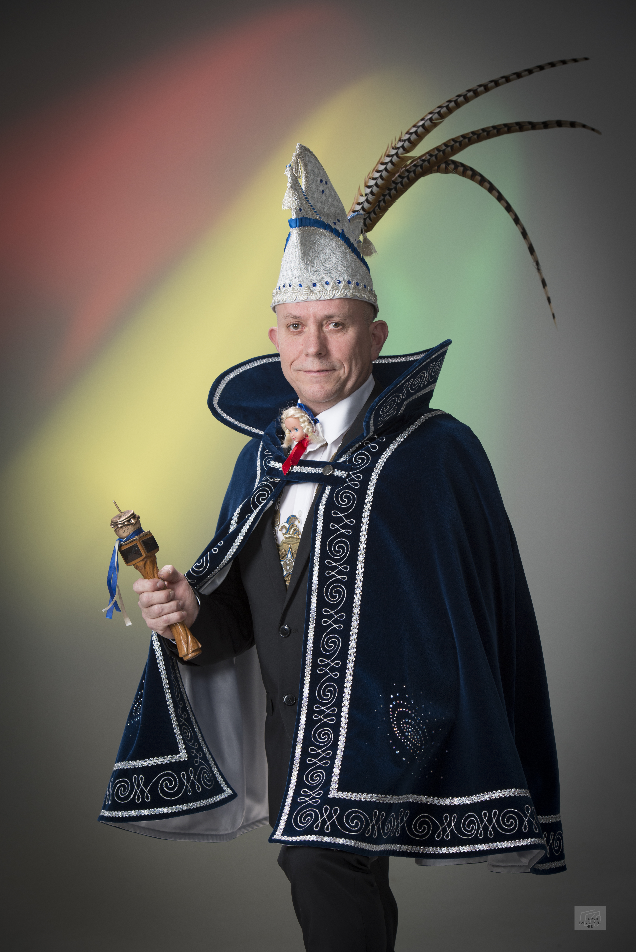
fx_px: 2595
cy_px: 476
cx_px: 318
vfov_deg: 20.8
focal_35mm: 98
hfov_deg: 14.0
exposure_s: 1/100
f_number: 7.1
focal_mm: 98
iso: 200
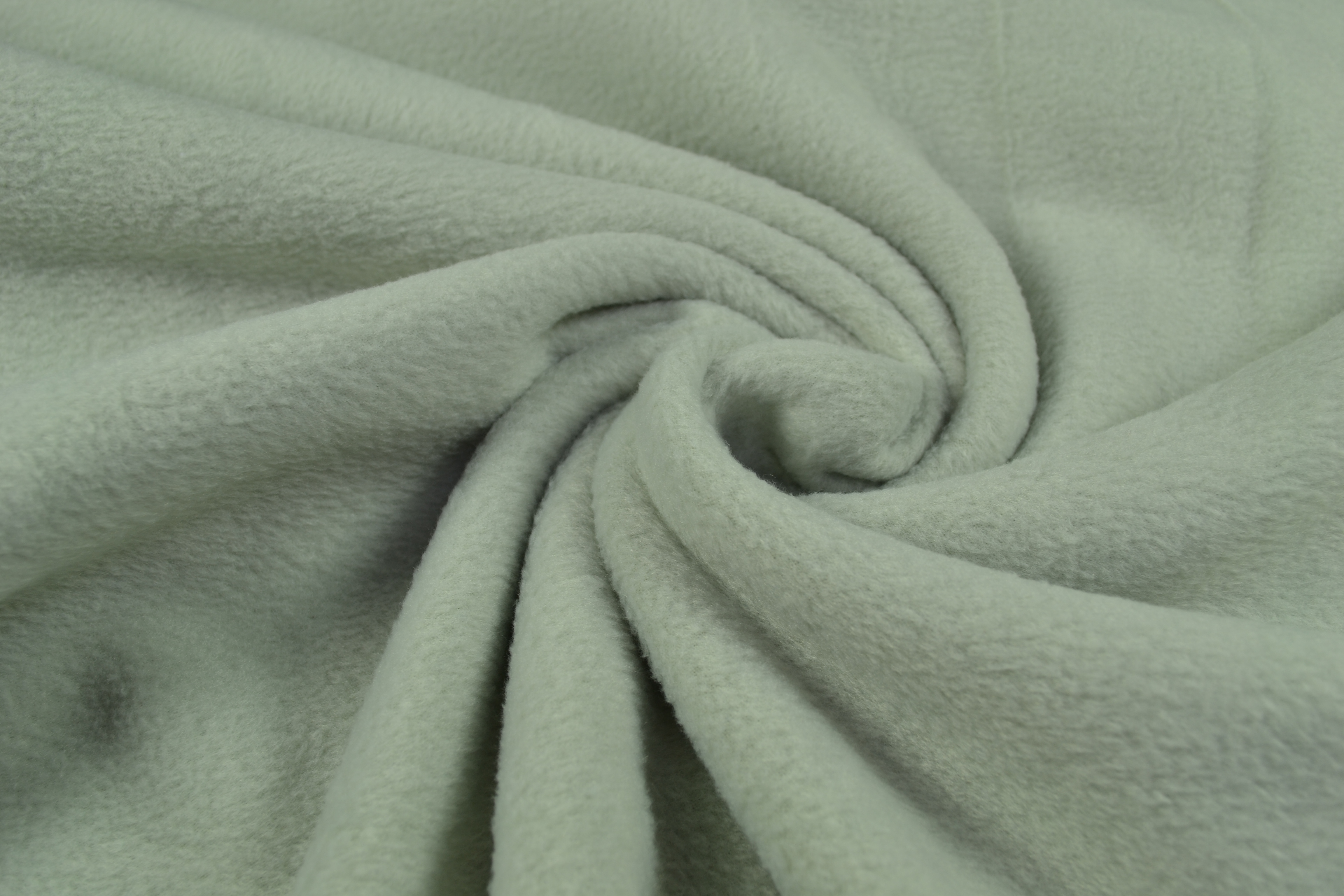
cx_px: 672
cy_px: 448
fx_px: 1232
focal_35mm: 33
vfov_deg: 40.0
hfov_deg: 57.2
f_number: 6.3
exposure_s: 1/40
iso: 100
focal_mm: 22
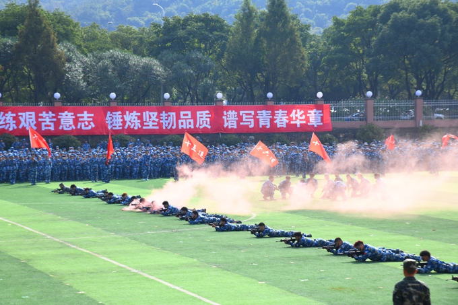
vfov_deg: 13.0
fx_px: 1335
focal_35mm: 105
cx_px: 229
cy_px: 152
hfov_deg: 19.5
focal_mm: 105
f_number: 13
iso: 800
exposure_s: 1/640
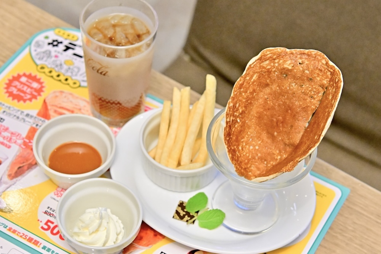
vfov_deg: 15.2
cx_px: 190
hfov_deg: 22.6
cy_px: 127
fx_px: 952
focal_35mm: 90
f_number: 5
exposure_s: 1/200
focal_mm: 60
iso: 4000
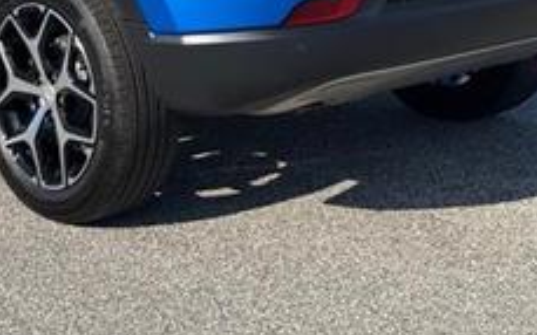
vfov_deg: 11.4
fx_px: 1639
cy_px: -84
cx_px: 134
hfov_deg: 18.5
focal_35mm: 112
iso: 64
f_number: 1.78
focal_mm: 6.76
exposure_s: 1/3096
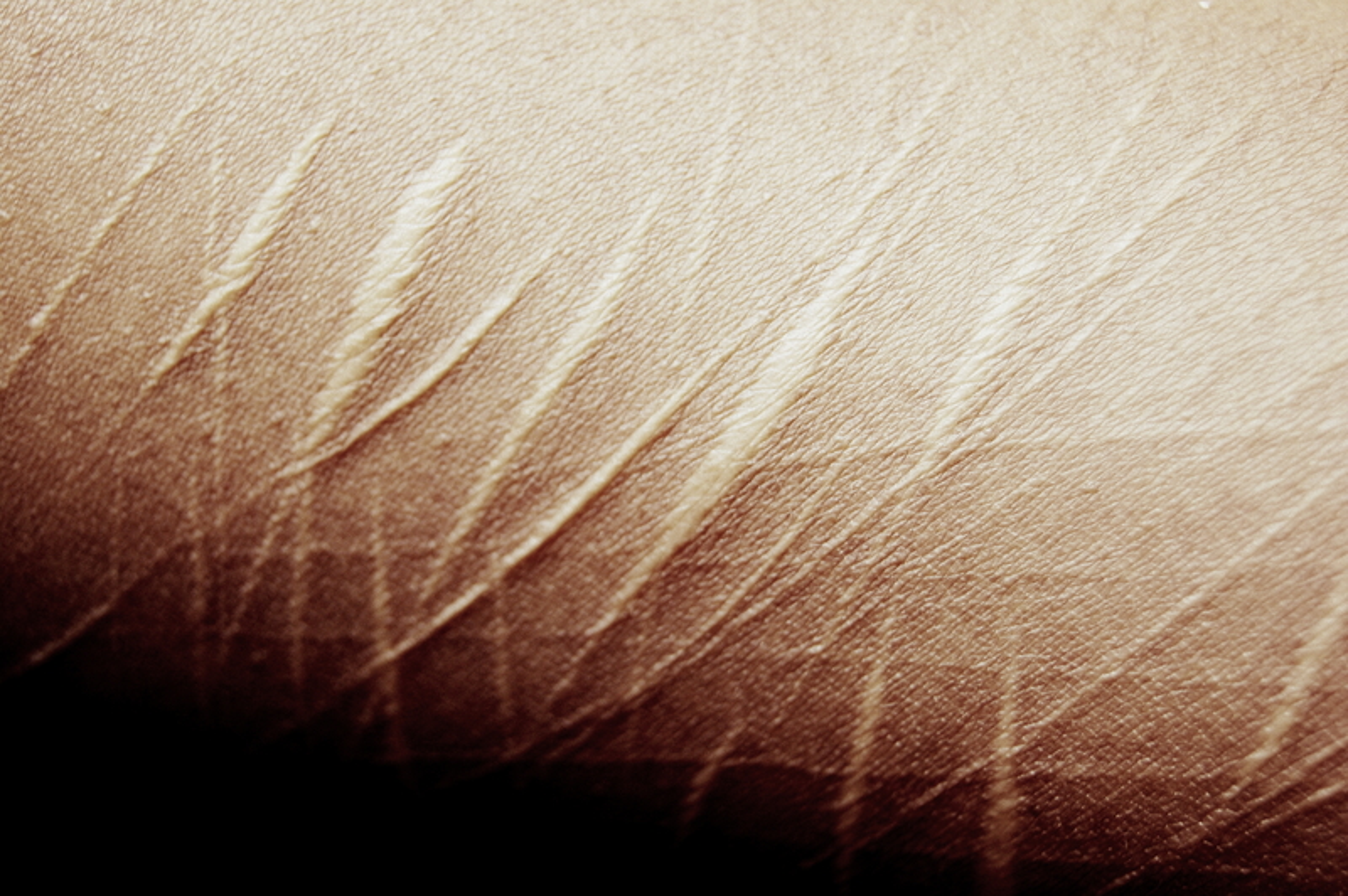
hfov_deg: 24.6
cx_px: 674
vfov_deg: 16.5
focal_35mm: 82
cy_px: 448
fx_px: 3087
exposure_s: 1/60
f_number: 5.6
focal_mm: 55
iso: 200
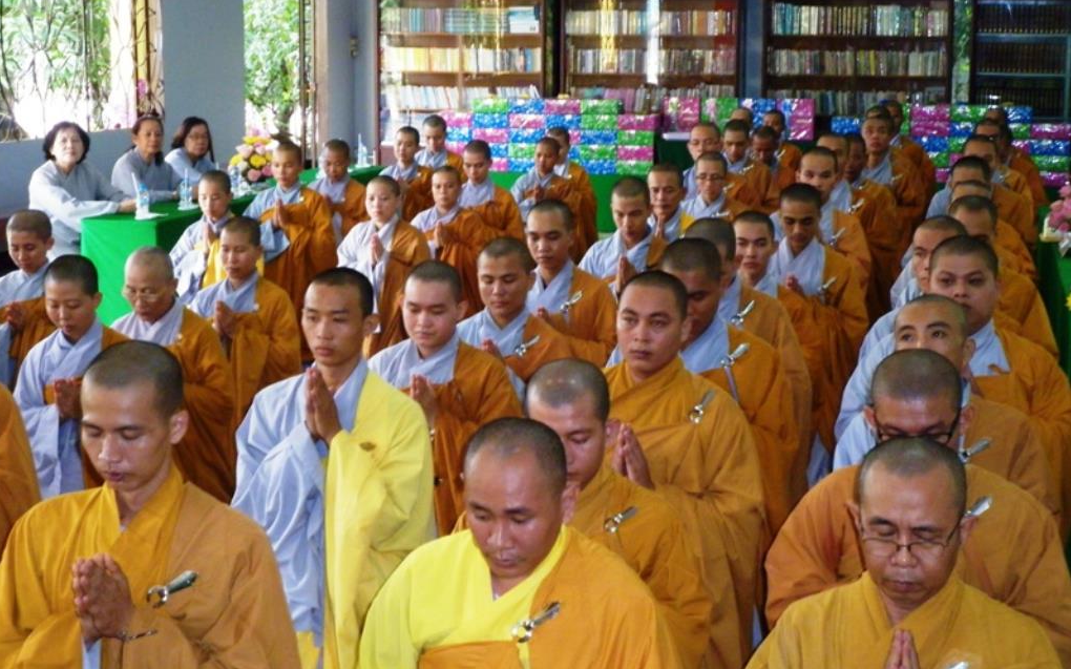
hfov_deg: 31.1
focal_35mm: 66
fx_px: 1926
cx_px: 534
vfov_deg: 19.7
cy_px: 300
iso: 500
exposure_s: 1/60
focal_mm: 11.1
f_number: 4.4
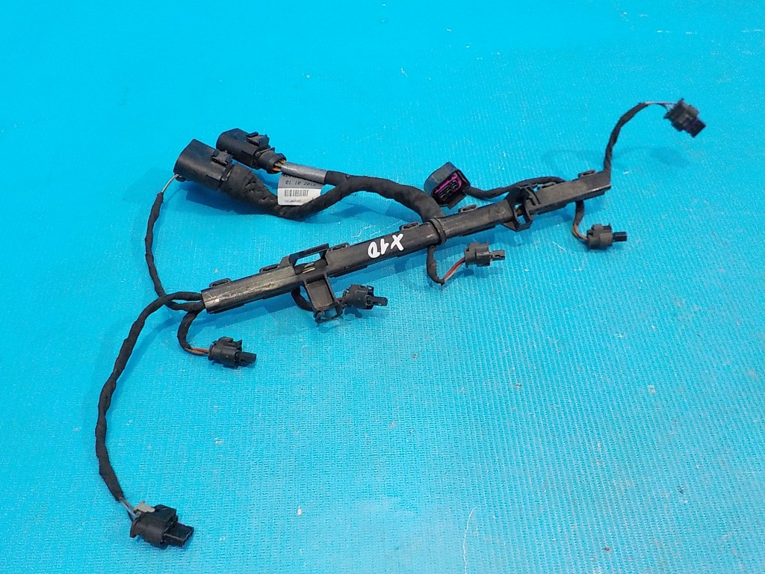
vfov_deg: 46.8
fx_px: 663
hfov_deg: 60.0
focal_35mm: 30
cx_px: 382
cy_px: 287
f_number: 3.3
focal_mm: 4.1
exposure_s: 1/30
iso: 400
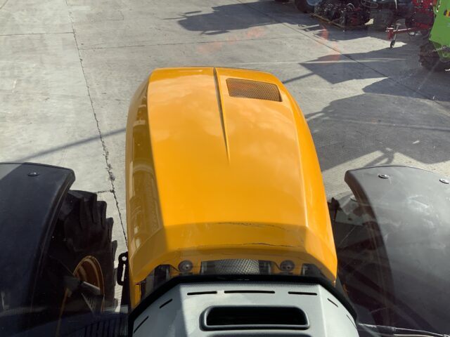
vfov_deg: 48.2
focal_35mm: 29
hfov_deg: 61.7
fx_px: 377
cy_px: 168
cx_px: 225
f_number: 1.8
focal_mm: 3
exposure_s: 1/1311
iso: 16
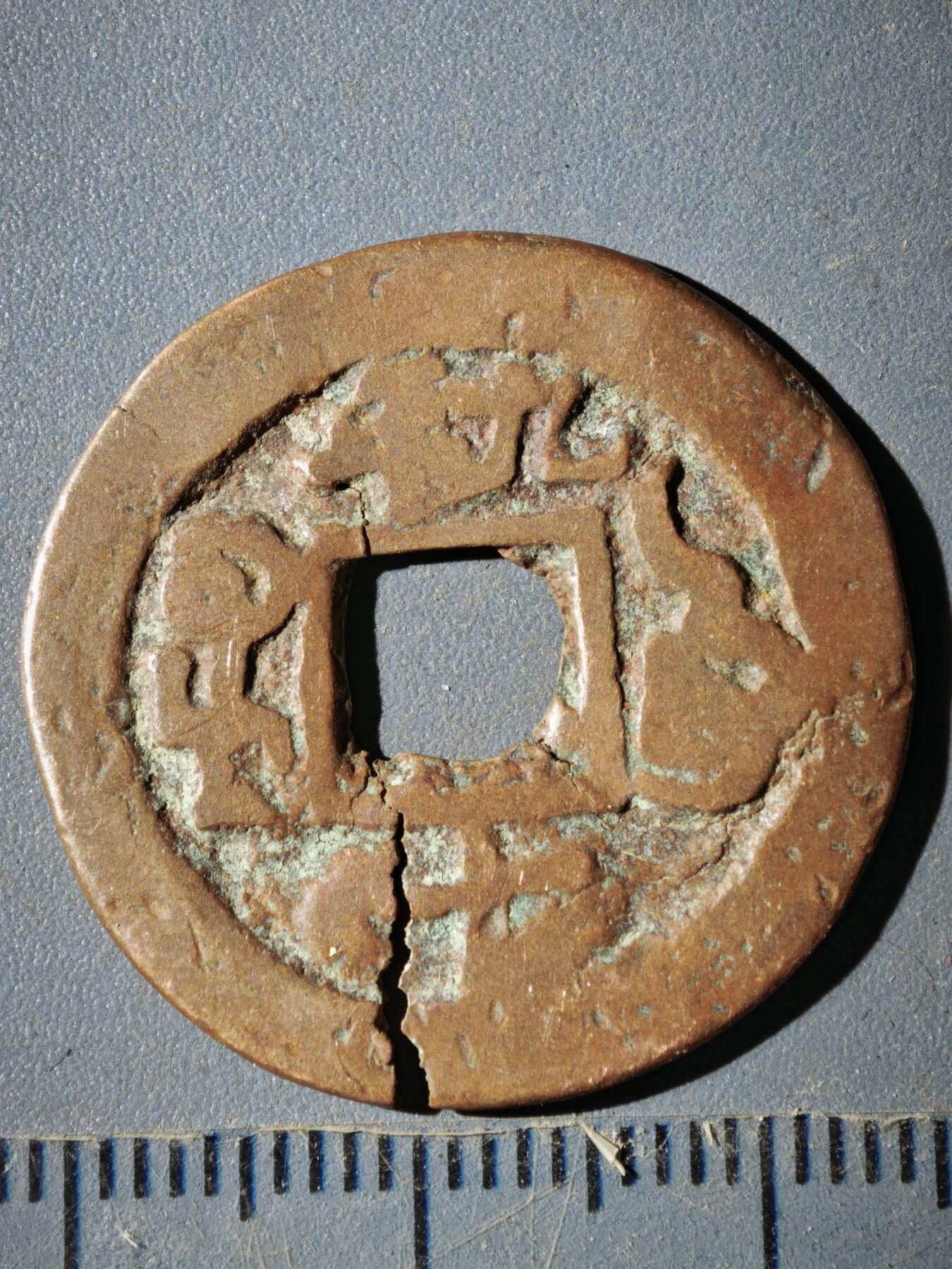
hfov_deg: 13.8
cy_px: 634
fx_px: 3924
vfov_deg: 18.4
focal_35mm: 107
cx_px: 476
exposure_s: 1/100
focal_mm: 9
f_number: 2
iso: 200
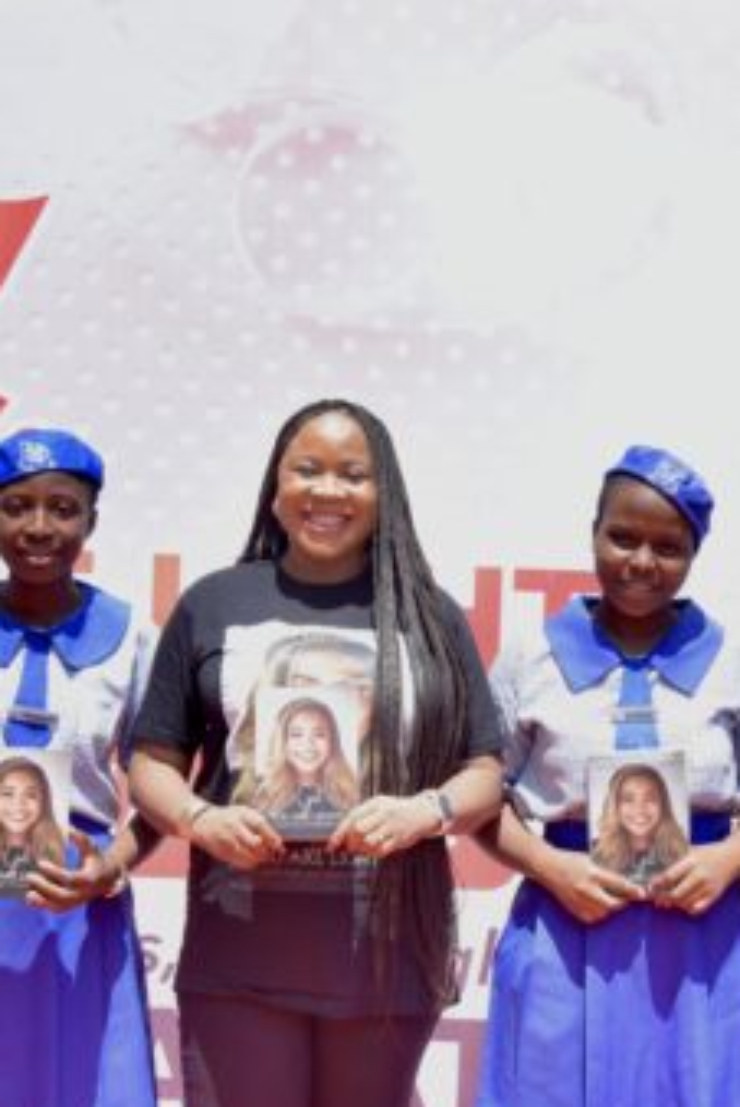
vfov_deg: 20.0
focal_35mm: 102
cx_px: 544
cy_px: 608
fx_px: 3138
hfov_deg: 13.4
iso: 400
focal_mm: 46
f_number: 5.6
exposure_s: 1/800
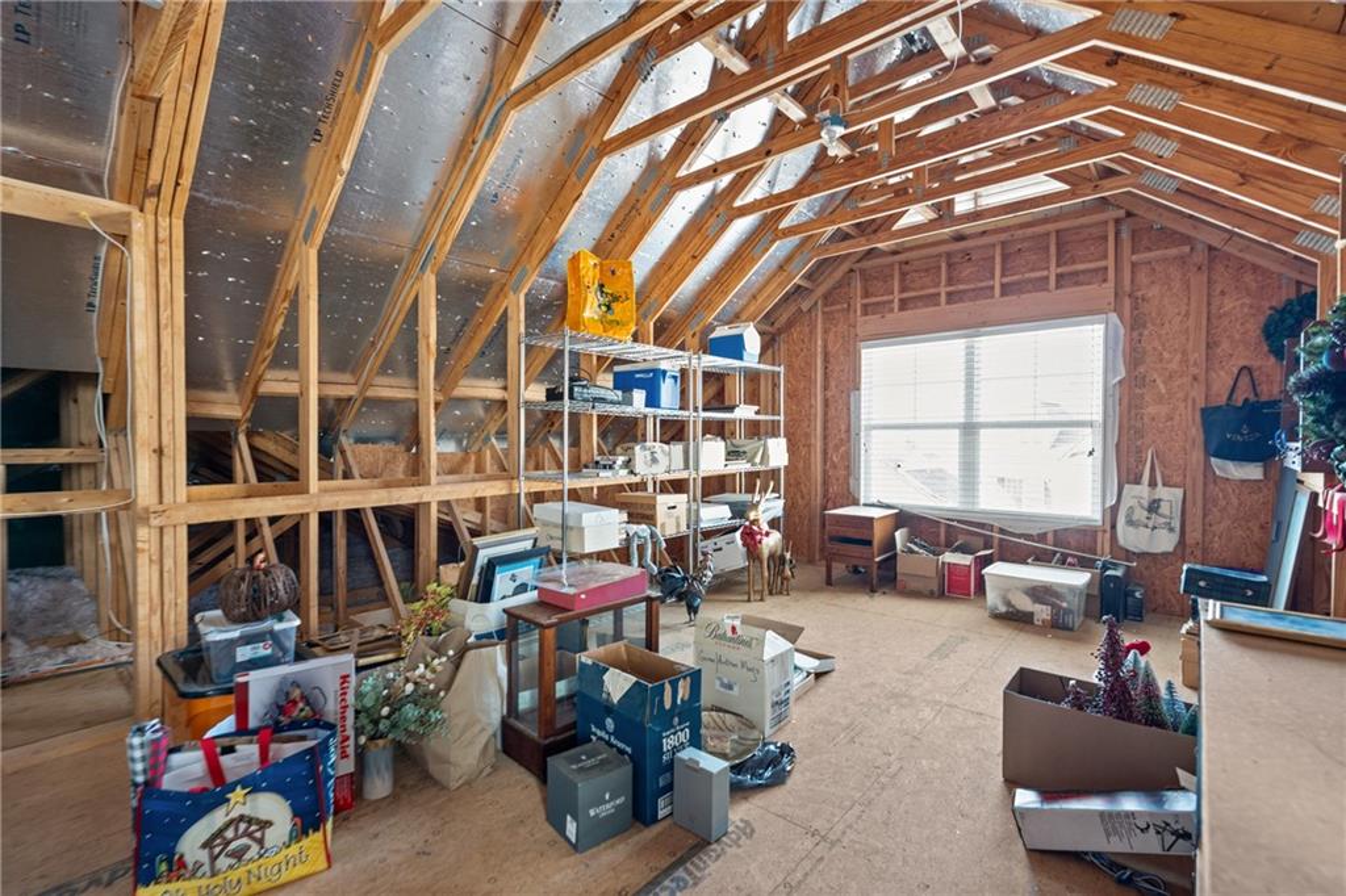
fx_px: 598
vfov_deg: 73.7
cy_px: 448
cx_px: 673
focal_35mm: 16
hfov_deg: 96.8
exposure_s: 1/4
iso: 1250
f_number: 5.6
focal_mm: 16
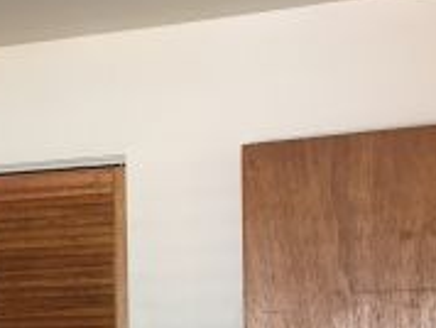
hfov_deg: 17.8
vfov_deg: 13.7
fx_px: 1312
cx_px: -113
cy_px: 436
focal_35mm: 104
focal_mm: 4.15
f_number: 2.2
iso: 64
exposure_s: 1/30
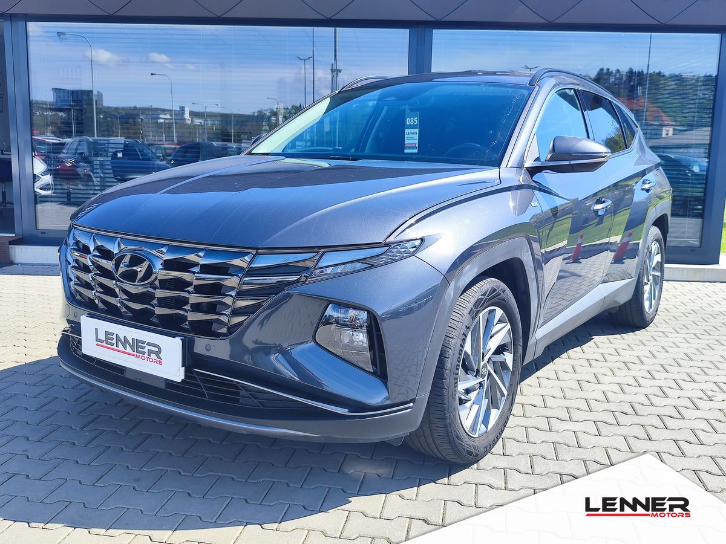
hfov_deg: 73.9
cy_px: 272
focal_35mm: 23
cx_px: 363
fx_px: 482
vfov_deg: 58.9
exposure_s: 1/306
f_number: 1.69
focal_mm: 7.01
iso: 50
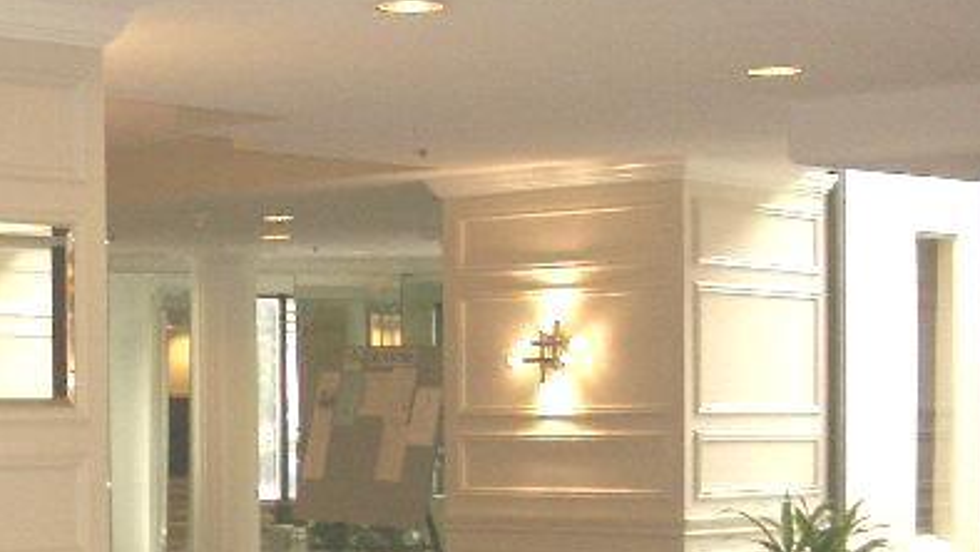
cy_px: 562
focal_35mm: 99
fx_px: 2574
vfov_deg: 12.1
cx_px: 114
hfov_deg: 21.1
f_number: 2.6
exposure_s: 1/60
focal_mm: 5.8
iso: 100
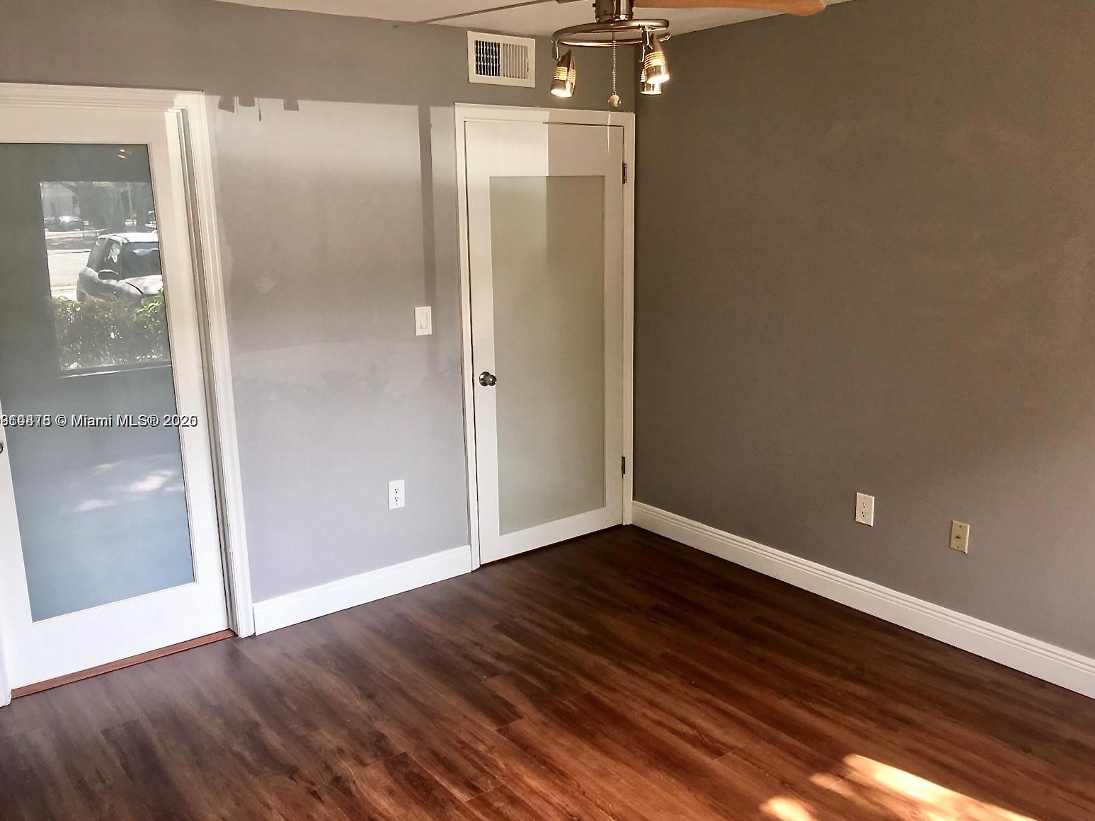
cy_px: 422
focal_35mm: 30
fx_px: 949
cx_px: 537
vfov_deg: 46.8
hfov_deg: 60.0
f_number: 2.2
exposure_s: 1/40
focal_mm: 4.15
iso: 25
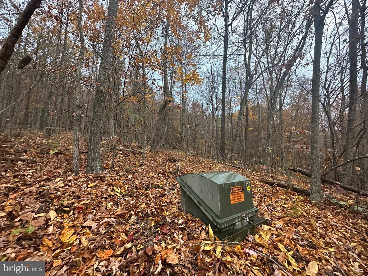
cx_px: 184
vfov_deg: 85.7
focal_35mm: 14
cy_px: 138
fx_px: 149
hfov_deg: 102.1
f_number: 2.2
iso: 500
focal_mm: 2.22
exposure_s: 1/60
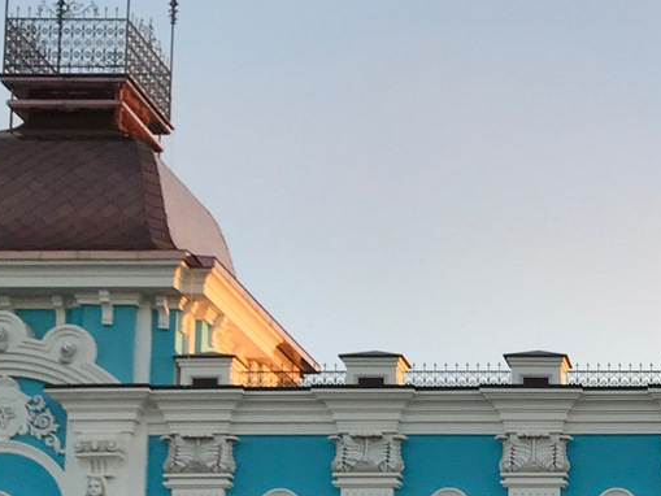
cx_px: 773
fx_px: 1681
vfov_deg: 16.0
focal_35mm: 88
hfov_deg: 20.9
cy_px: 632
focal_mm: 3.99
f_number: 1.8
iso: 20
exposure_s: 1/397
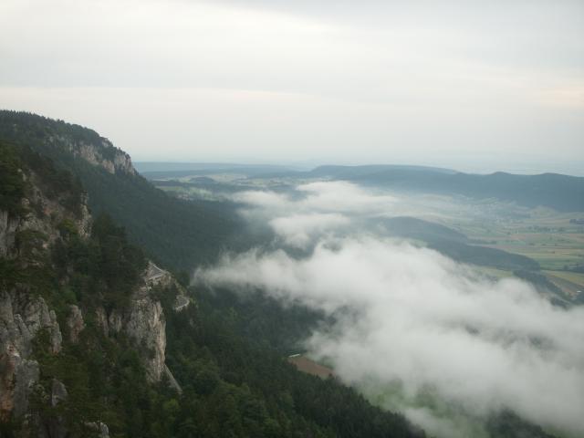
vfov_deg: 38.7
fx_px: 624
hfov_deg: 50.1
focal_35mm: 37
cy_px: 219
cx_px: 292
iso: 50
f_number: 3.5
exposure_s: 1/100
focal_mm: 7.7
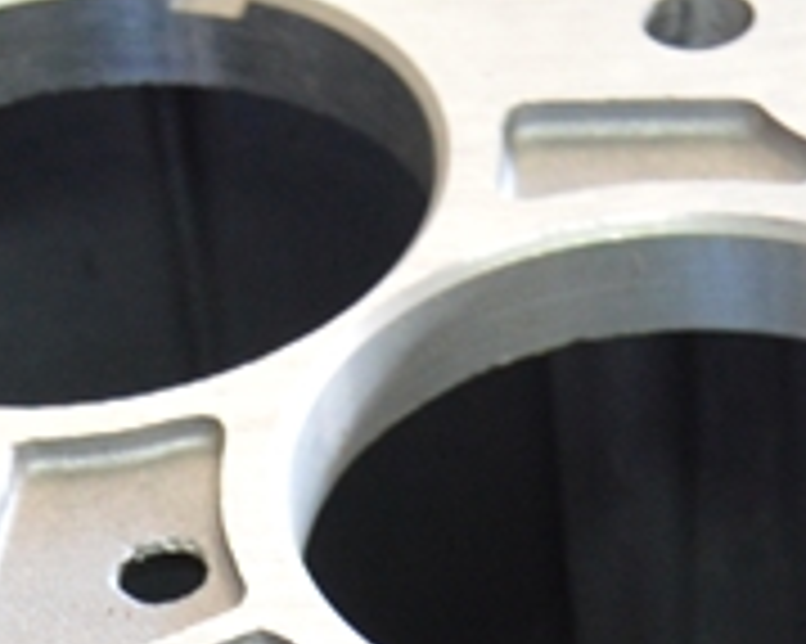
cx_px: 383
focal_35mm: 182
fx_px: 4344
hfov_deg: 10.6
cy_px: 1315
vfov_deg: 8.1
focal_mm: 19
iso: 900
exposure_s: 1/60
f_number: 3.5
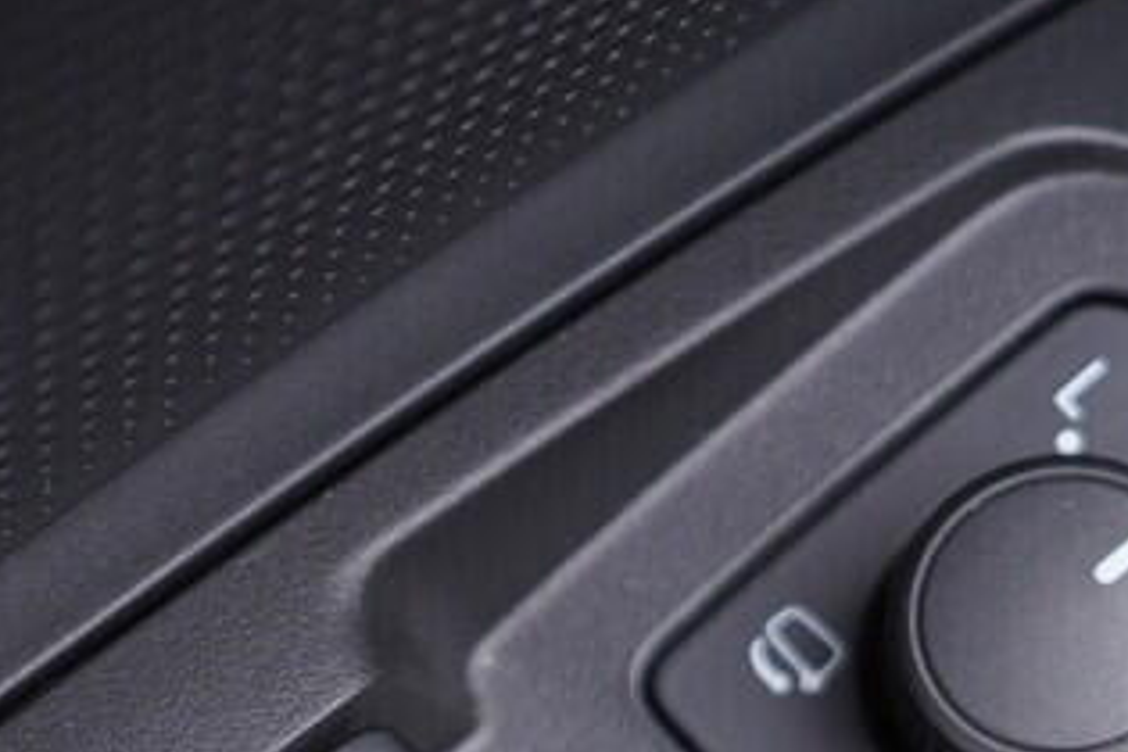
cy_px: 1176
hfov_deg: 17.3
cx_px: 193
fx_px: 3666
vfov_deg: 11.2
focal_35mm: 117
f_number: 2.8
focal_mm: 24
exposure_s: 1/40
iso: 320
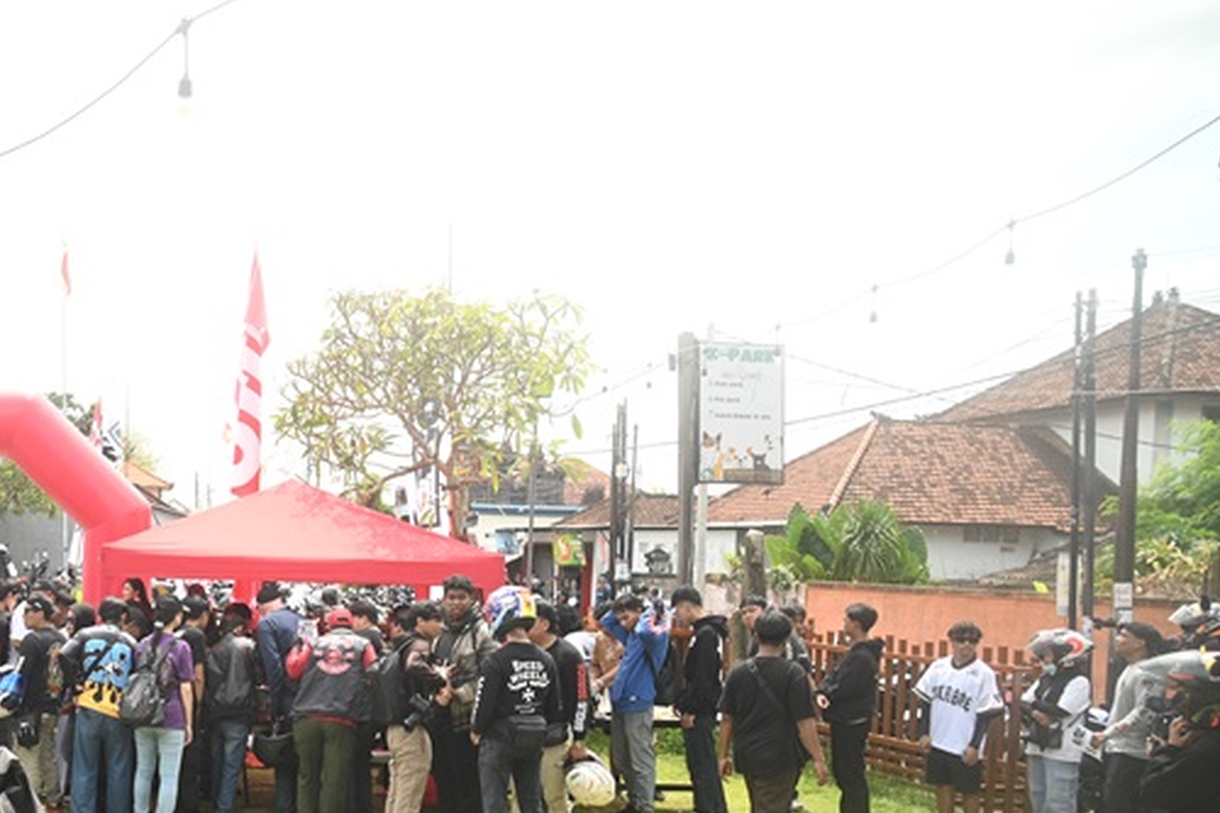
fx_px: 1084
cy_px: 601
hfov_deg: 54.8
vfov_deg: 40.1
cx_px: 249
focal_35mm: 32
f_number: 10
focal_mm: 20
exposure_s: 1/250
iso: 250
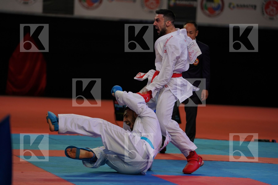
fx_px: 1243
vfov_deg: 8.5
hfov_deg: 12.8
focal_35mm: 161
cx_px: 139
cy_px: 92
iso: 500
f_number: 2.8
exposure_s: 1/1000
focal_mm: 161
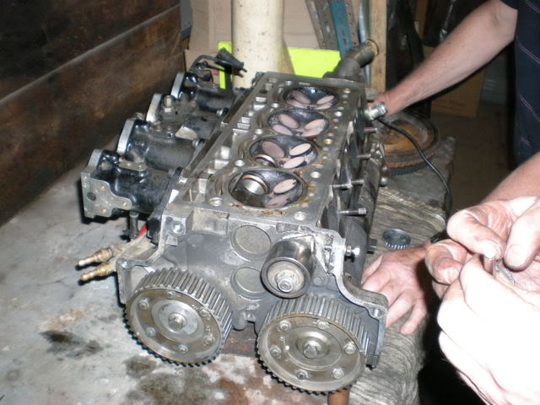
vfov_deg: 37.7
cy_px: 202
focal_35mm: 38
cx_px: 270
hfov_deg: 49.0
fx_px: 593
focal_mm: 6.3
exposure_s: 1/60
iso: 107
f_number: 3.1
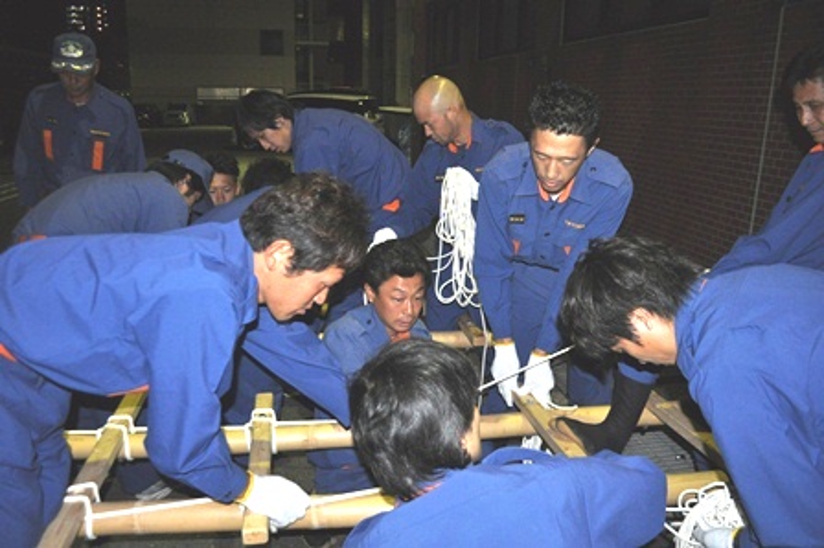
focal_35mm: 27
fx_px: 618
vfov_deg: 47.9
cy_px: 274
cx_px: 412
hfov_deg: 67.4
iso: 800
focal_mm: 18
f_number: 3.5
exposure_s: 1/60
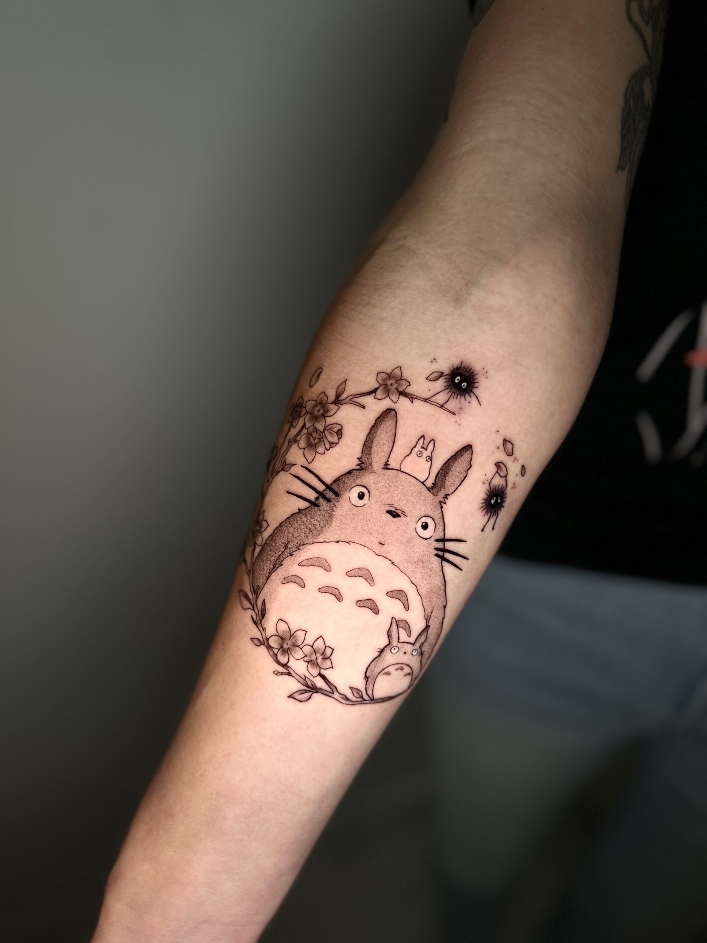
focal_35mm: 24
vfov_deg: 71.6
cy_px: 472
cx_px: 354
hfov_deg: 56.8
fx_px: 654
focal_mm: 6.86
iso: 100
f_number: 1.78
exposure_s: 1/121
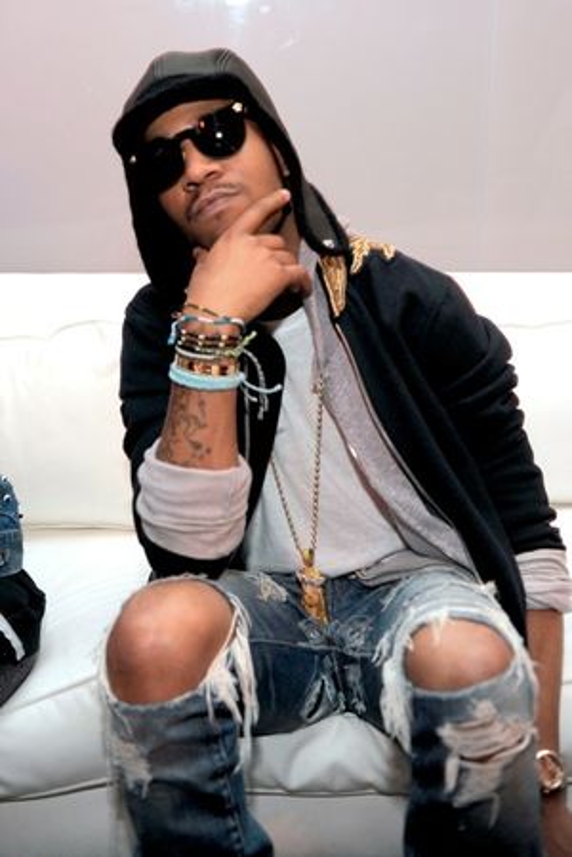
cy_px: 428
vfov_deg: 50.7
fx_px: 906
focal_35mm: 38
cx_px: 286
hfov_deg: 35.1
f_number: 3.2
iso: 500
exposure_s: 1/60
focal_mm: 38
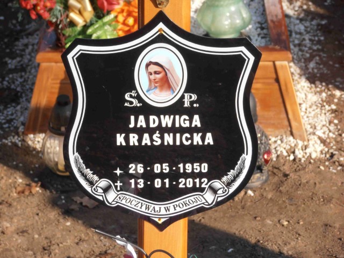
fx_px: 1650
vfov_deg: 8.9
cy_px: 129
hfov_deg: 11.9
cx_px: 172
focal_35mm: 166
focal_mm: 29.44
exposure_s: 1/250
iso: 80
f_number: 5.9
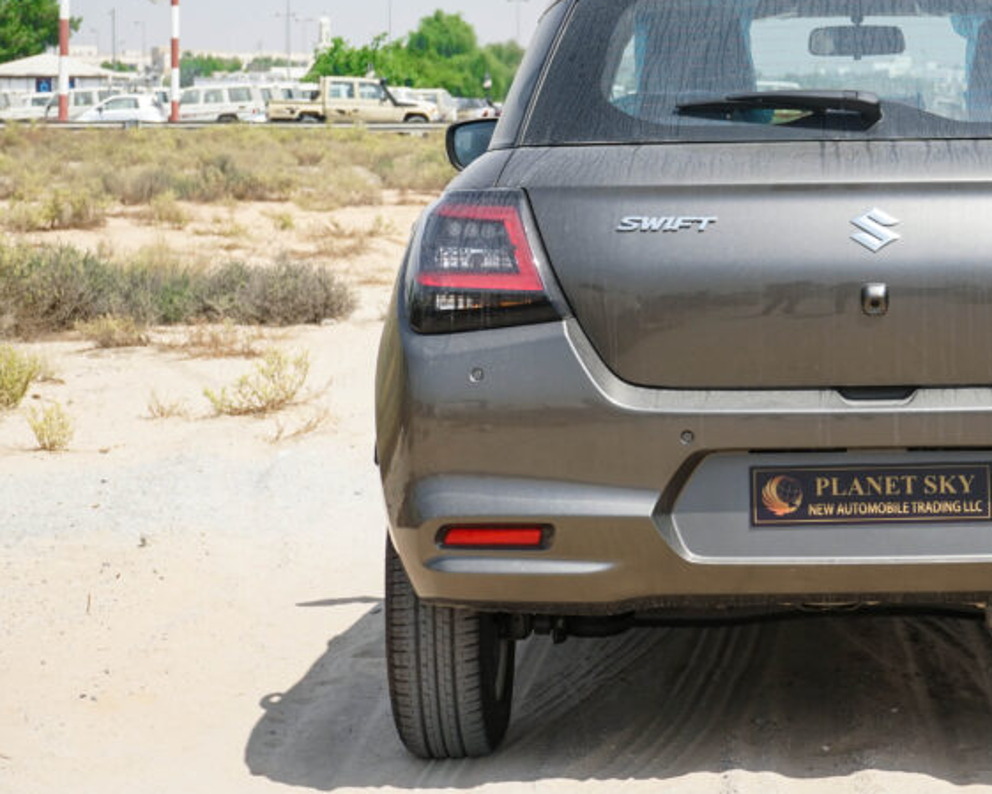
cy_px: 257
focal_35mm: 120
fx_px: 3524
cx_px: 847
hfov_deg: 15.9
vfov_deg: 12.8
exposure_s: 1/500
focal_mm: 70
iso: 400
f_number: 11
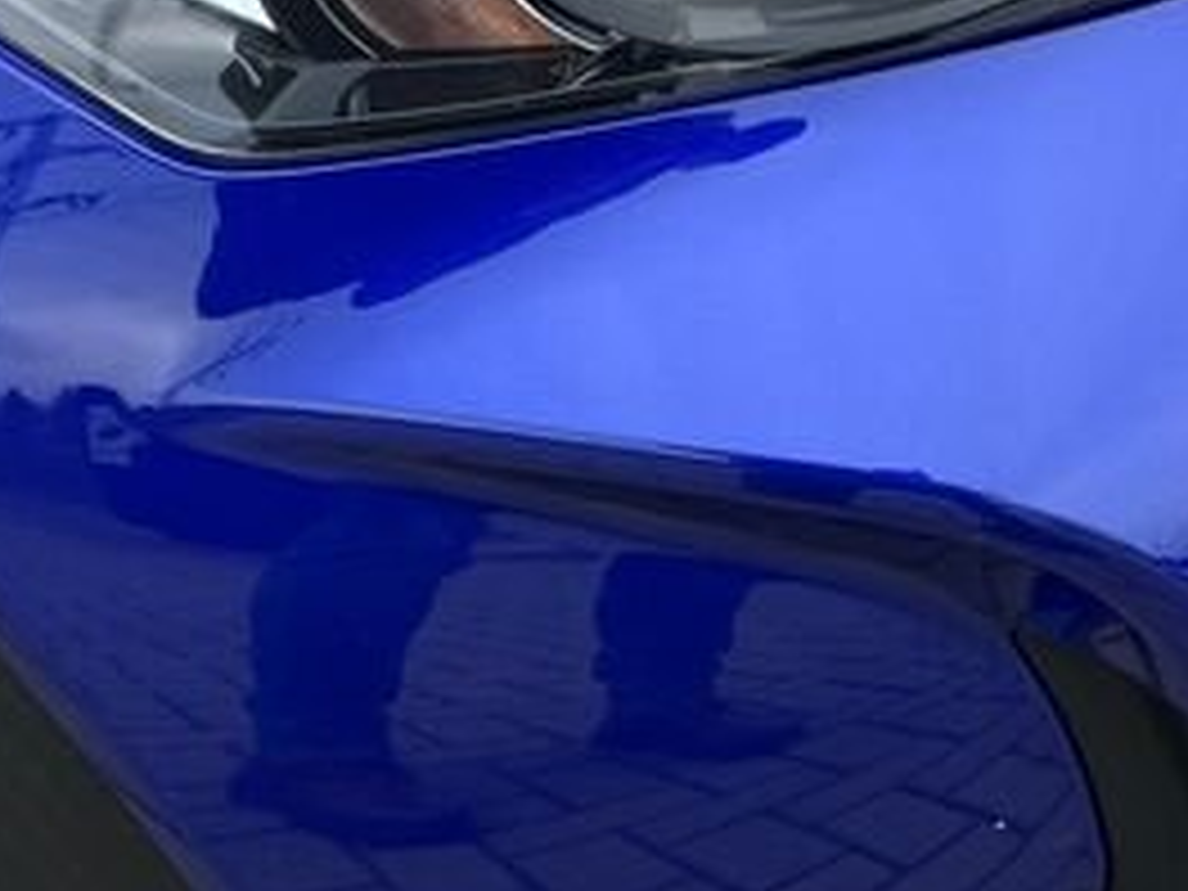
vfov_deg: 14.6
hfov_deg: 19.4
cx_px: 837
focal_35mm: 101
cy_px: 396
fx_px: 3466
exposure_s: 1/254
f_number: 1.6
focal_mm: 5.1
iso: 40
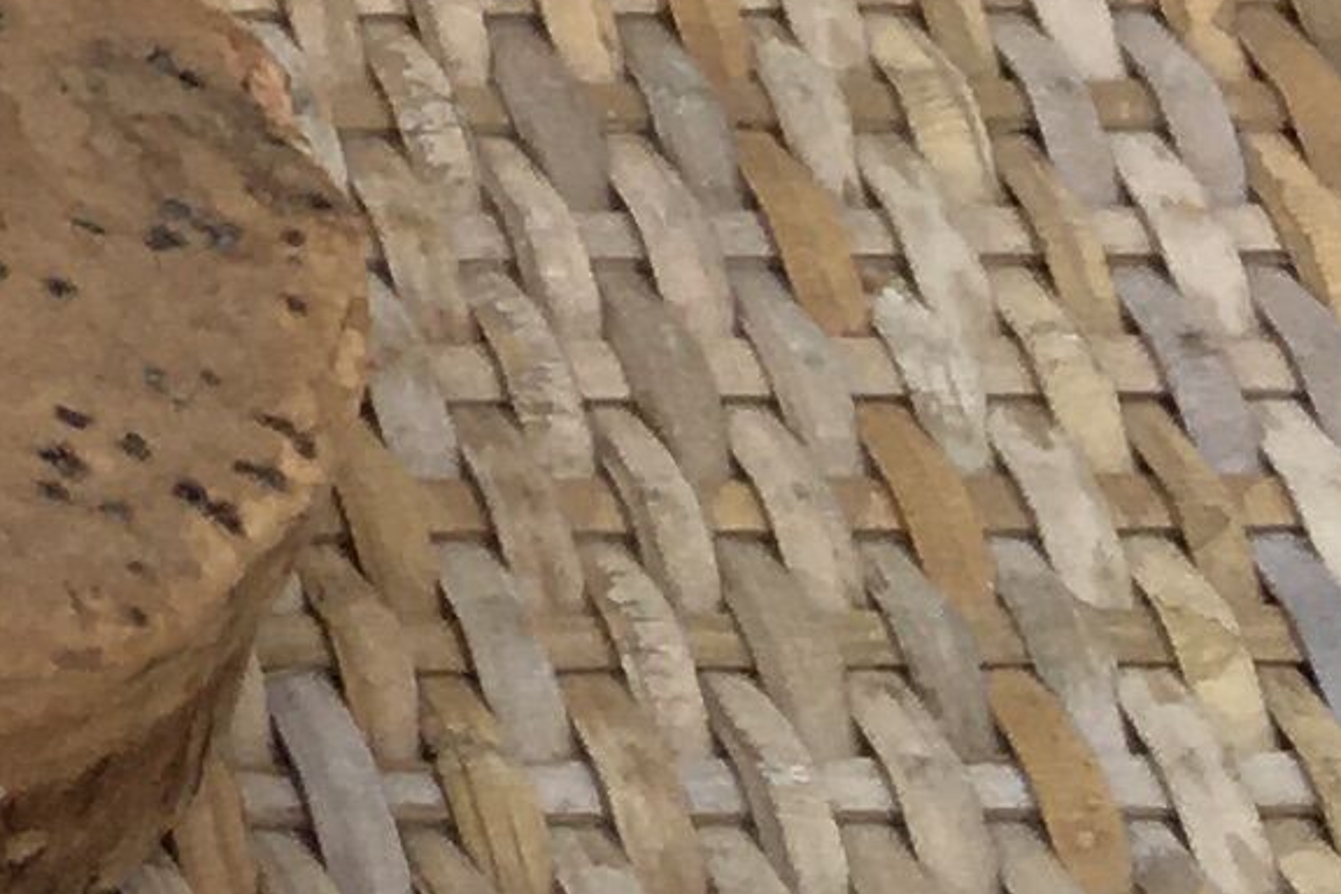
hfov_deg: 8.7
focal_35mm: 211
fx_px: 7859
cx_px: -2074
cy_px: -2791
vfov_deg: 5.6
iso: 25
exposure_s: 1/100
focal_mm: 4.15
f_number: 2.2
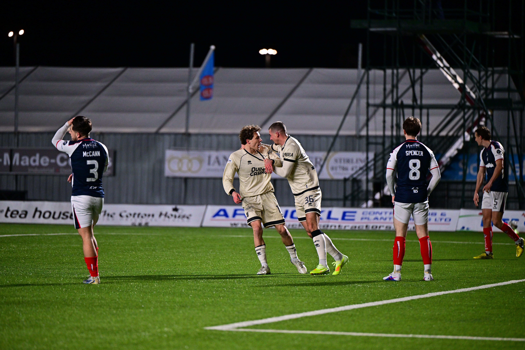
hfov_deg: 10.3
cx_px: 262
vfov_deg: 6.9
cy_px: 175
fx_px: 2916
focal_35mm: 200
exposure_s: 1/1000
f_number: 2.8
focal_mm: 200
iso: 1800
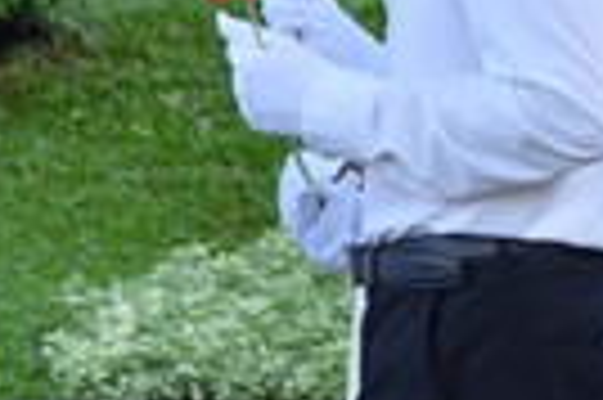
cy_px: -155
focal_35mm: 378
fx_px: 6324
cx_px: 1296
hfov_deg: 5.3
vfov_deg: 3.6
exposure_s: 1/250
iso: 100
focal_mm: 78
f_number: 5.6
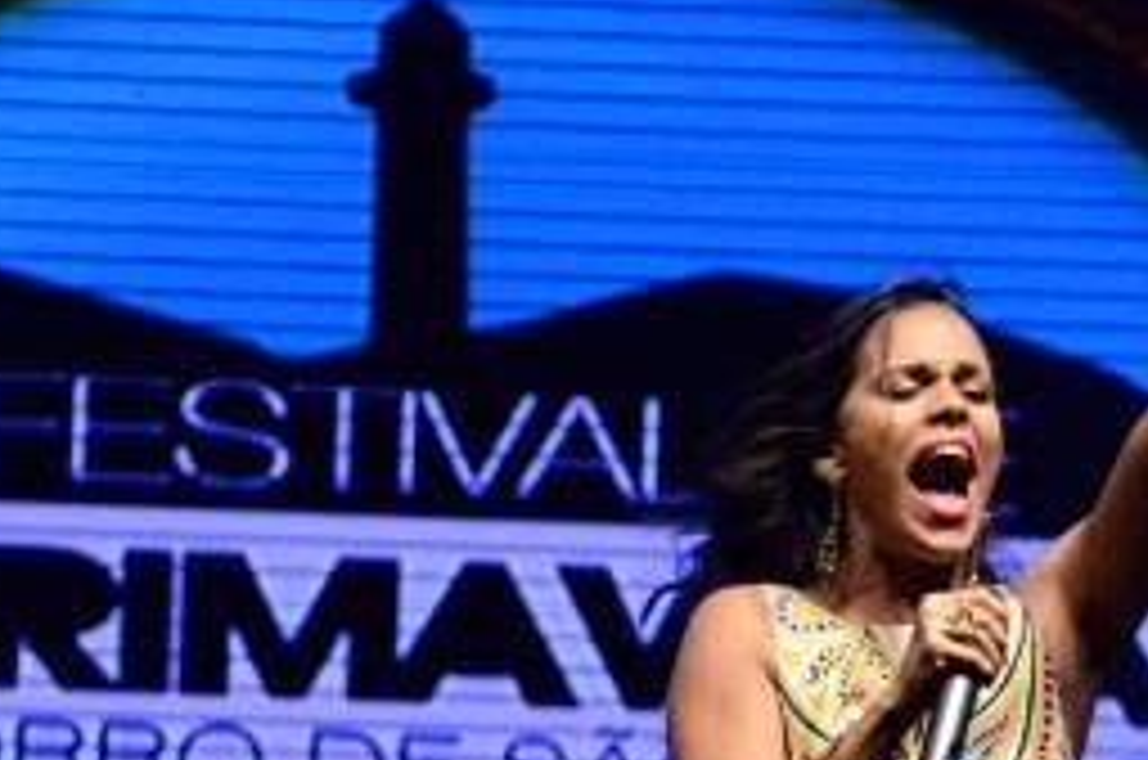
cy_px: 555
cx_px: 648
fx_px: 12982
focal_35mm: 408
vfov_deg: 3.4
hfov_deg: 5.1
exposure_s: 1/400
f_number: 5.6
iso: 2500
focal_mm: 155
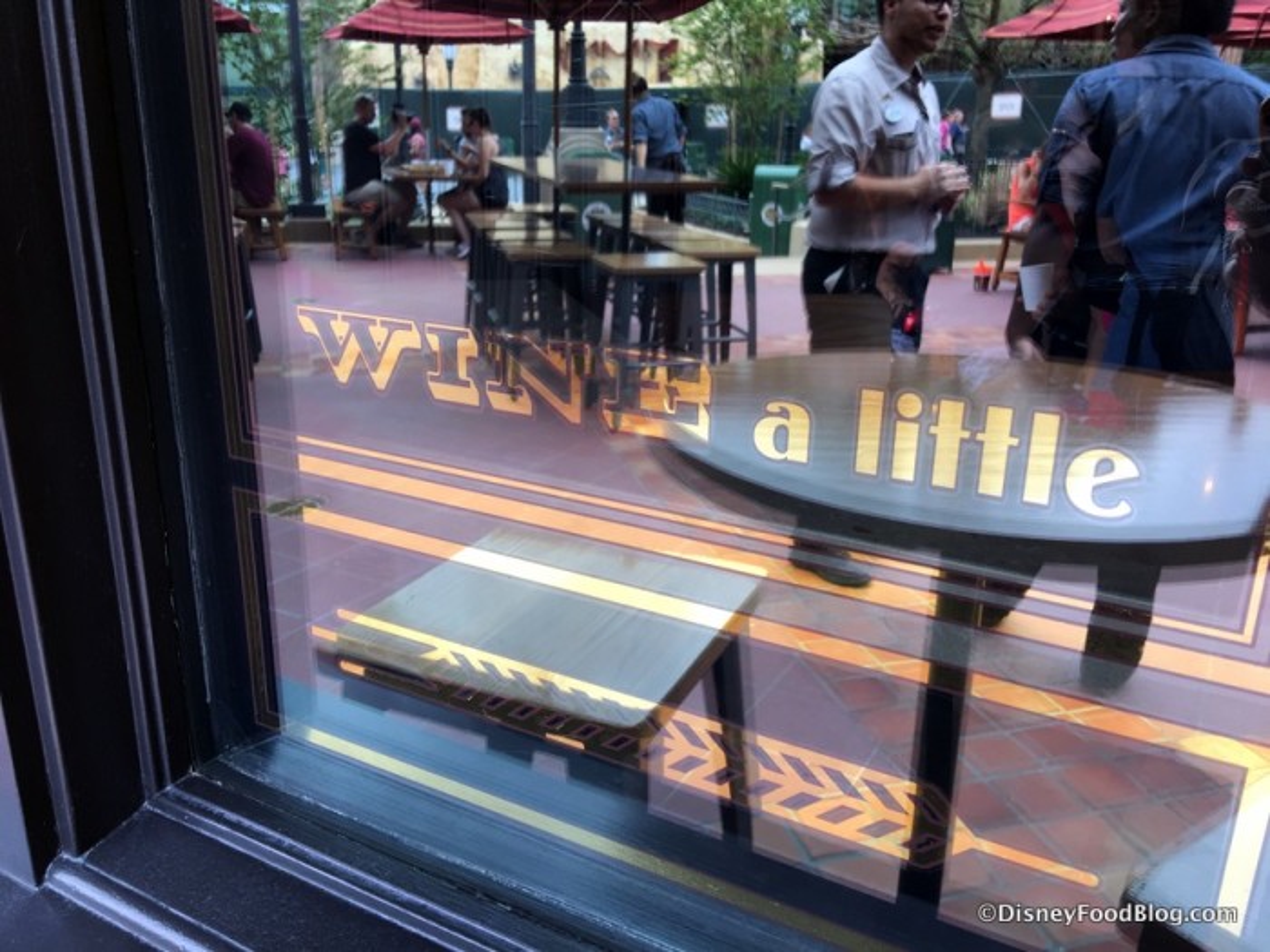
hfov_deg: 61.7
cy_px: 476
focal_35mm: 29
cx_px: 635
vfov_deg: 48.2
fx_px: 1064
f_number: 2.2
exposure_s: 1/120
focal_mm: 4.15
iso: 40
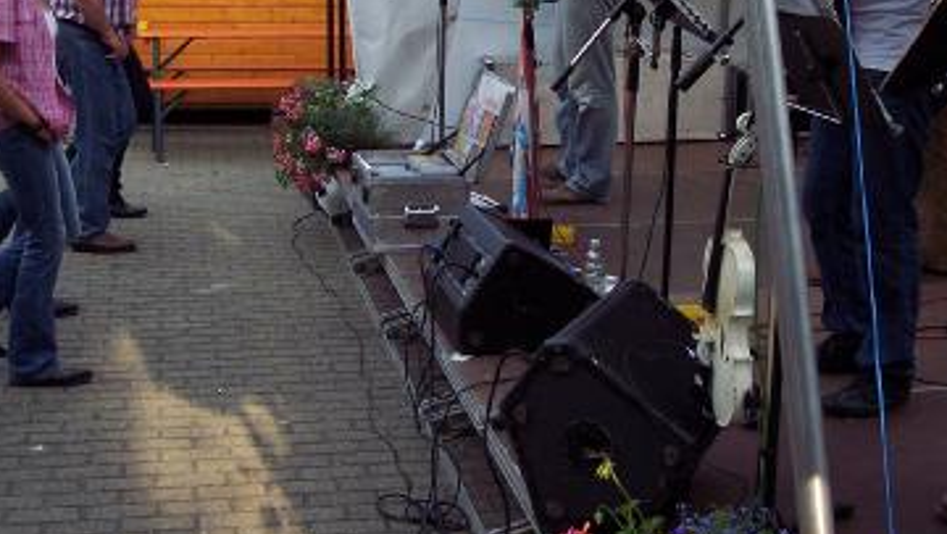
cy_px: 96
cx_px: 468
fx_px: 1482
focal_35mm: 59
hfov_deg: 35.4
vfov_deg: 20.2
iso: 100
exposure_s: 1/250
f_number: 3.4
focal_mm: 8
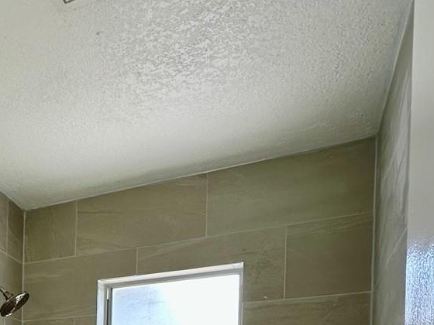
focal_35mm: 40
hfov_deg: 41.3
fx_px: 502
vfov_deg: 29.2
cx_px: 9
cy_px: 420
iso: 64
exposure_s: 1/120
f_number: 2.2
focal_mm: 2.22
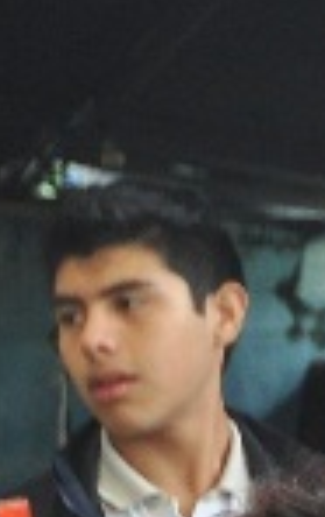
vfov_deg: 10.4
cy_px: 620
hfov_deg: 5.9
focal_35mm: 198
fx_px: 2795
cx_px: 1160
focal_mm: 24
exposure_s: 1/125
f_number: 5.6
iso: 1000
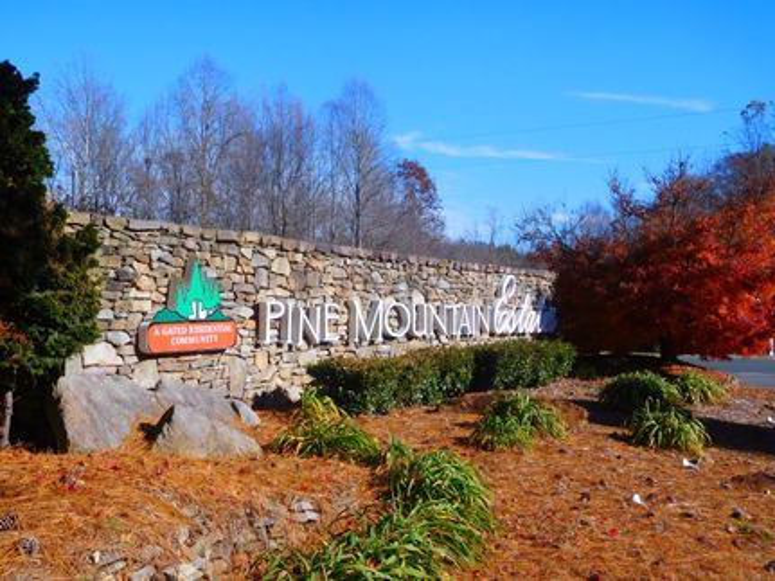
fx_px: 1007
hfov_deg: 42.1
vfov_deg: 32.2
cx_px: 388
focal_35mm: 45
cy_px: 290
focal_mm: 8
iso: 125
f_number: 4
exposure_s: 1/1000
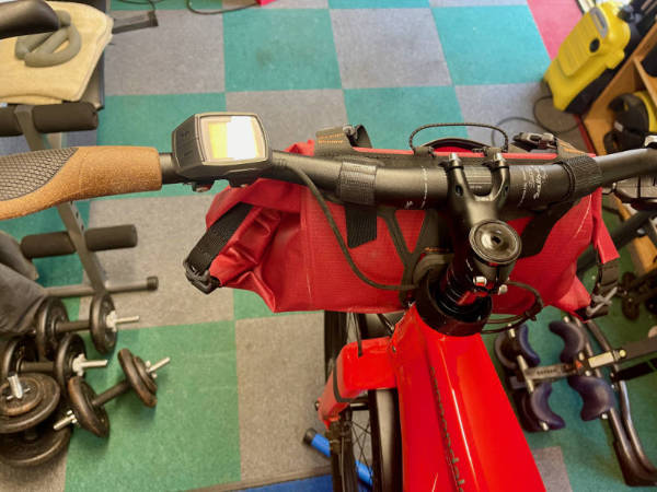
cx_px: 328
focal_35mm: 25
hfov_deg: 69.4
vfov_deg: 54.9
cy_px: 246
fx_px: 474
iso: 200
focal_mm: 5.1
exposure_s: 1/50
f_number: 1.6
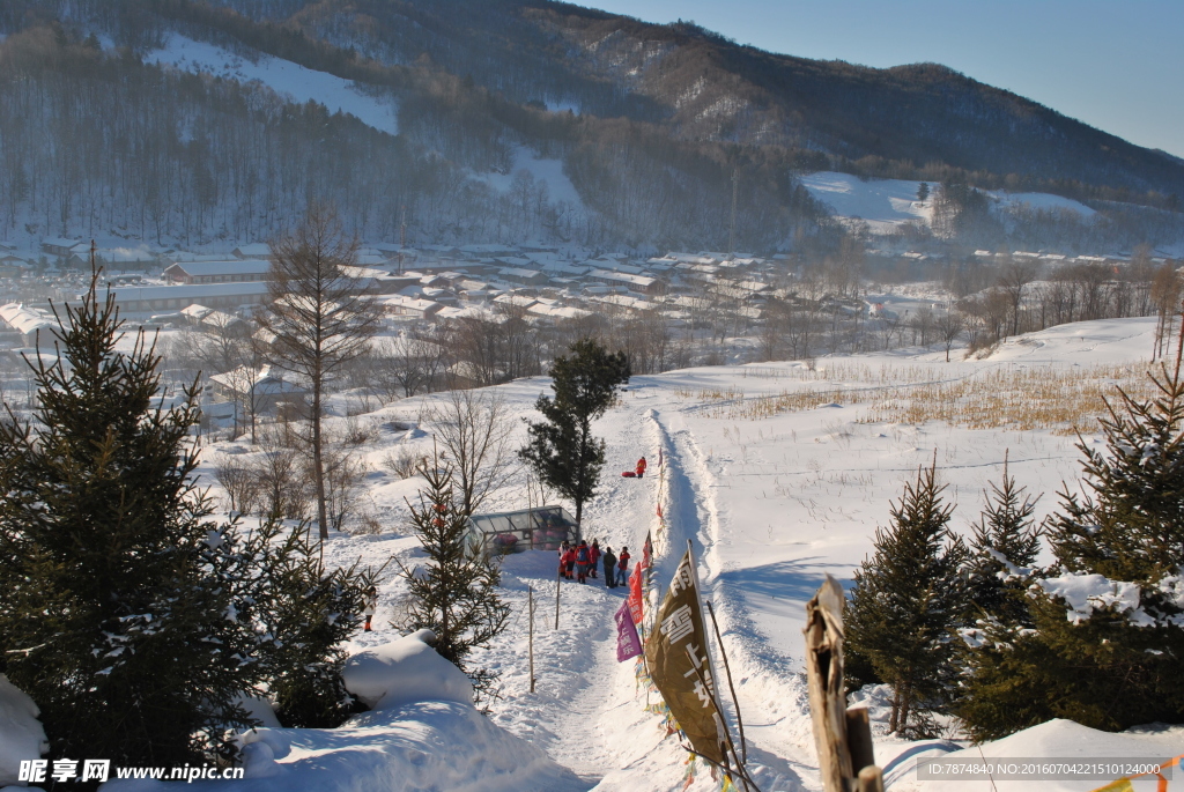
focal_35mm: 39
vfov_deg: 34.3
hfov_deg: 49.5
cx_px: 592
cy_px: 396
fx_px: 1284
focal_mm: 26
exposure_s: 1/320
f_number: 9
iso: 100
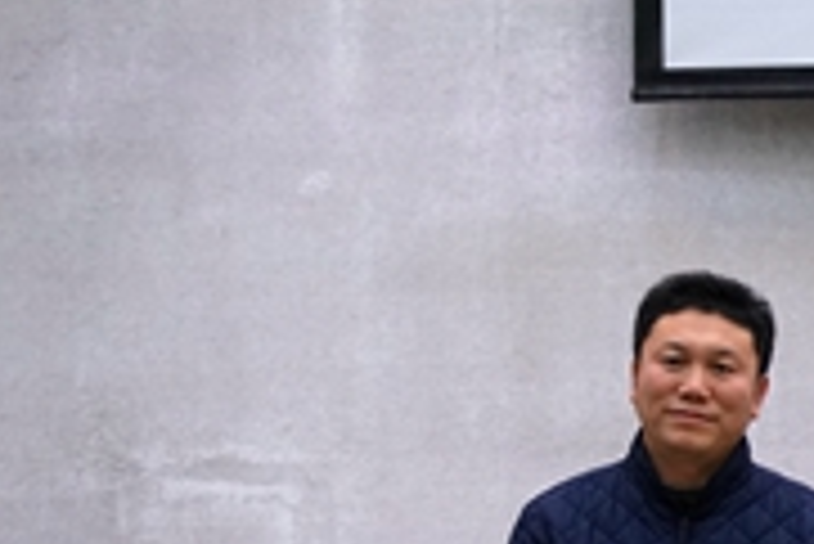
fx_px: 9617
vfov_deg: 3.2
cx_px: 1462
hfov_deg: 4.8
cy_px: 659
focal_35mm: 425
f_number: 2.8
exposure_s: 1/200
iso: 2500
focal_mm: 110
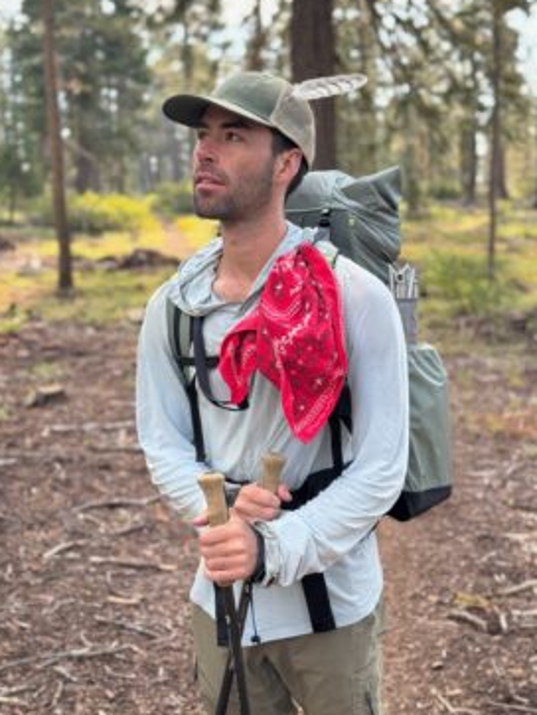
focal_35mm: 53
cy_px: 365
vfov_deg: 36.1
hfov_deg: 27.6
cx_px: 253
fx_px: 1095
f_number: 1.78
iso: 64
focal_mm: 6.76
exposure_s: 1/245
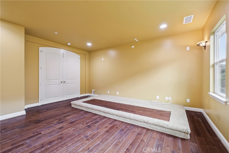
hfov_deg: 100.4
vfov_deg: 77.3
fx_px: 95
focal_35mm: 15
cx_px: 114
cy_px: 76
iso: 400
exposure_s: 1/3.33
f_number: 8
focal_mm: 10
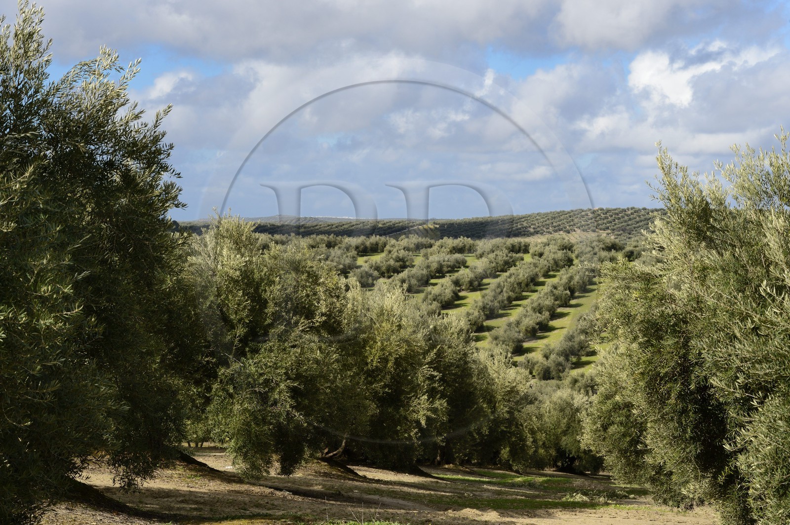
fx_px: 2236
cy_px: 262
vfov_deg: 13.4
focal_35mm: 102
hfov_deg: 20.0
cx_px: 395
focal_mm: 102
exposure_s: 1/250
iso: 400
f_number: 16
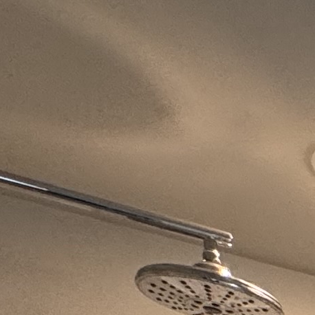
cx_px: 1010
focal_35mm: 109
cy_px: 875
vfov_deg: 11.4
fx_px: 1122
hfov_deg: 10.2
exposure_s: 1/120
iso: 160
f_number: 2.2
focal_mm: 2.22
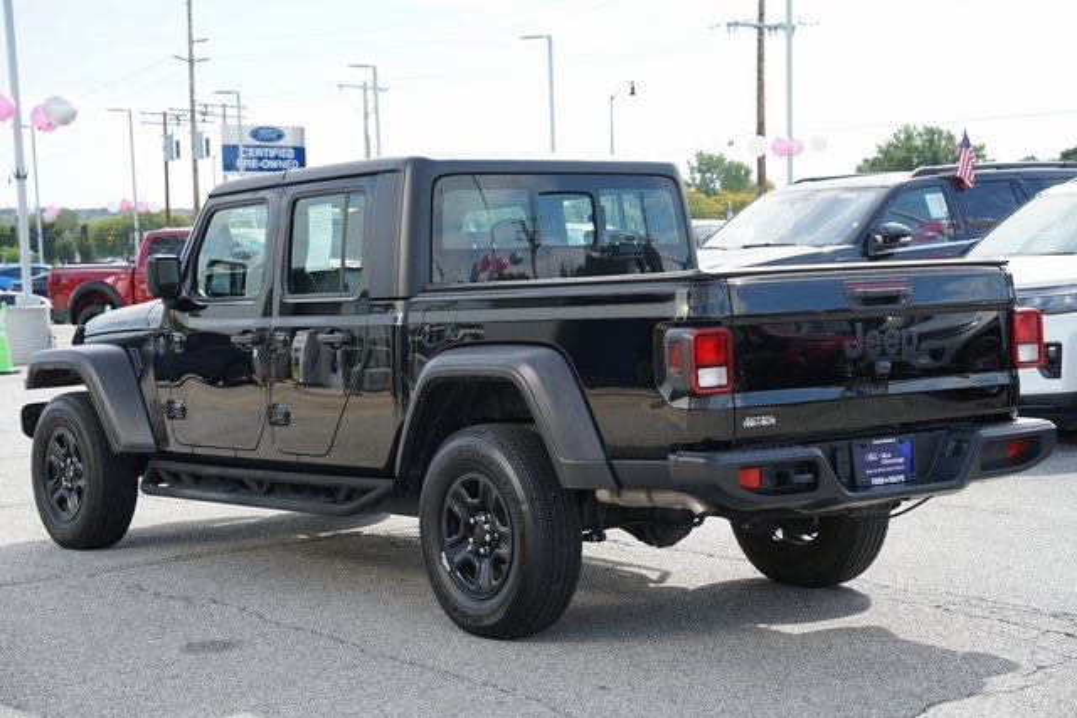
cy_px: 359
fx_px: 1945
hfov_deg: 31.0
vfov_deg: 20.9
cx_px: 538
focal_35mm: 65
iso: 100
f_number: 7.1
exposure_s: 1/125
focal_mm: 65
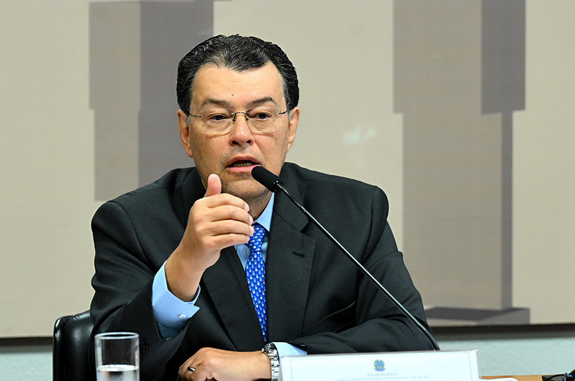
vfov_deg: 5.1
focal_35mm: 270
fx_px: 4304
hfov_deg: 7.6
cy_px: 190
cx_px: 288
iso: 4000
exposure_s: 1/200
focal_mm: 180
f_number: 4.5
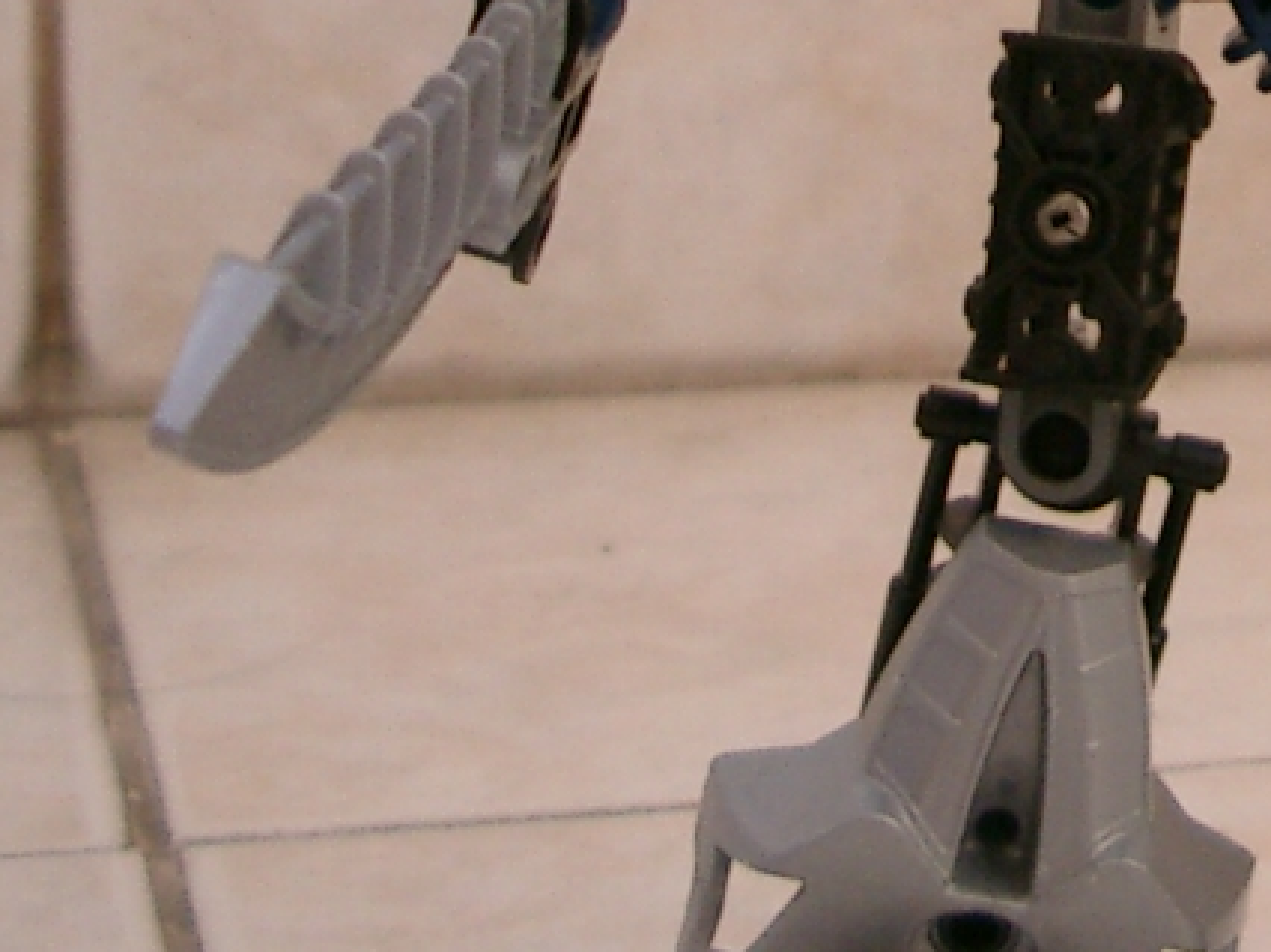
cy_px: -361
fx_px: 5101
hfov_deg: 13.9
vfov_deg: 10.4
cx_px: 1426
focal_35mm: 139
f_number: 2.6
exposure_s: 1/160
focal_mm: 7.6
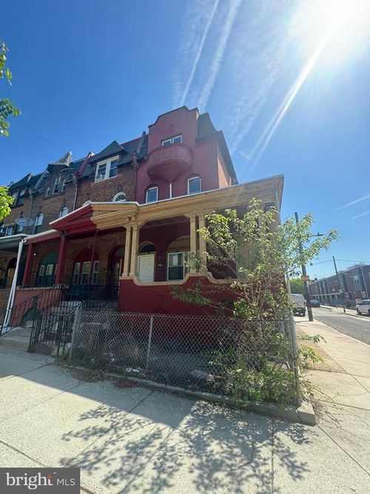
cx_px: 185
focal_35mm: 14
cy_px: 247
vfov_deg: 102.1
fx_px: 200
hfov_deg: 85.7
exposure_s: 1/525
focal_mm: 2.22
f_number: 2.2
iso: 40
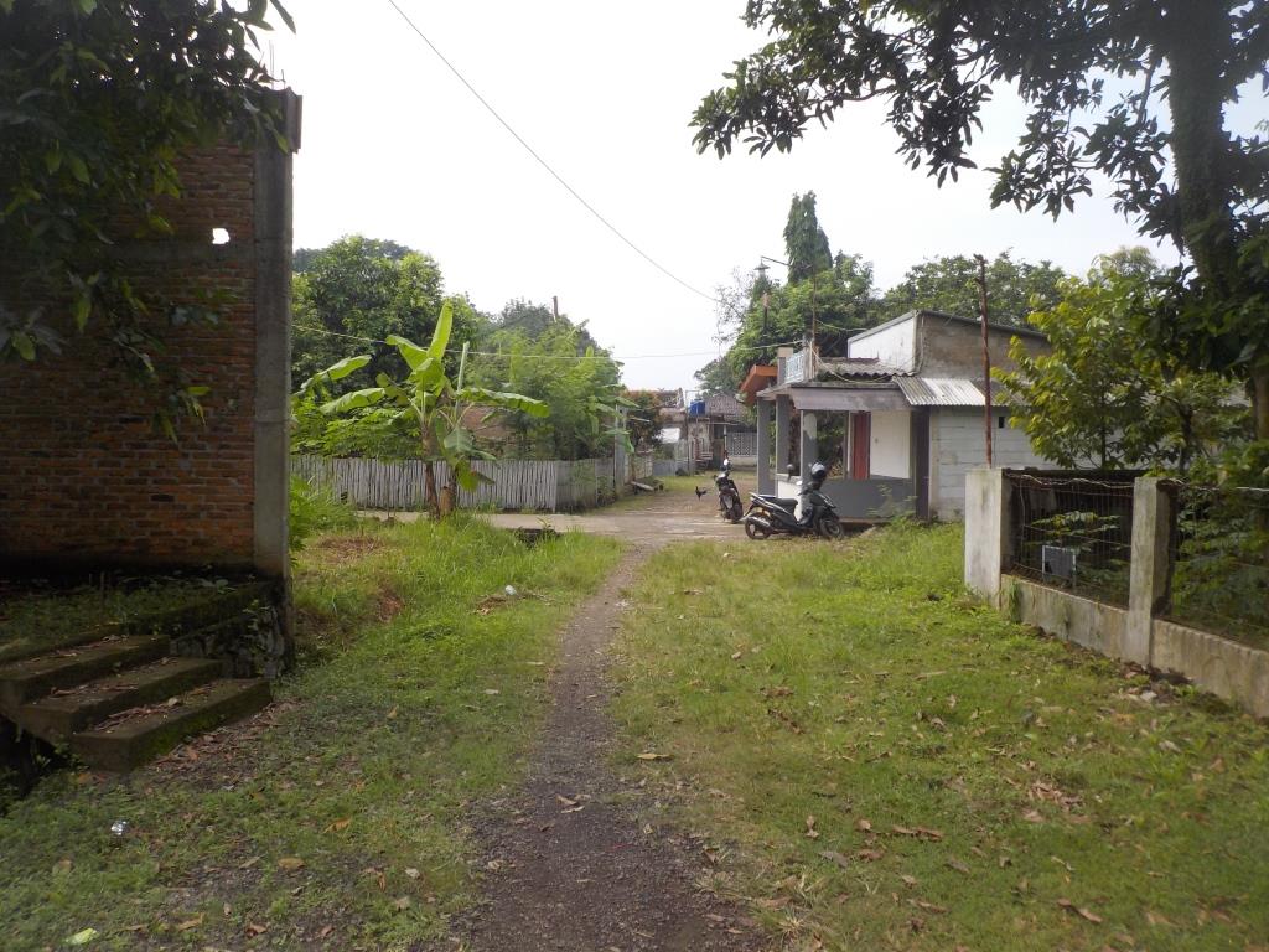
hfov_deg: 60.0
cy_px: 476
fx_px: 1100
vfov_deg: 46.8
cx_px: 634
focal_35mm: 30
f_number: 3.3
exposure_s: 1/640
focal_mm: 4.1
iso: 125
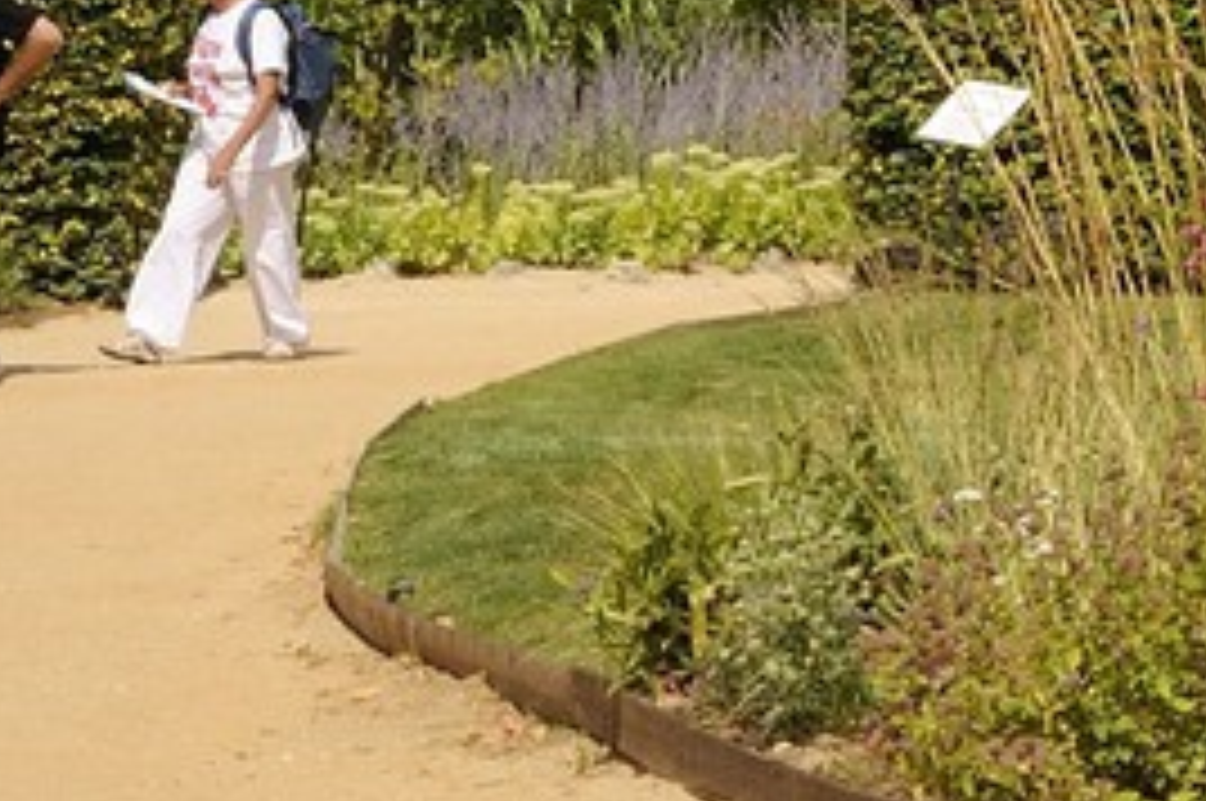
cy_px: -648
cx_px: 2952
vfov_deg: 5.9
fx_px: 7595
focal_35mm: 227
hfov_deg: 8.3
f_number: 16
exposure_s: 1/125
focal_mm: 38
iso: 200
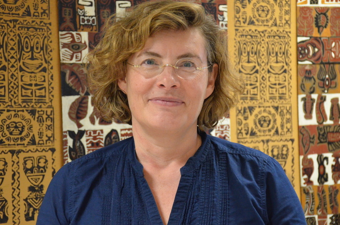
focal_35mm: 101
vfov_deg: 13.5
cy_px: 119
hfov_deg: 20.3
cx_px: 162
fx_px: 952
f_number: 5
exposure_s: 1/50
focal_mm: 60
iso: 4000
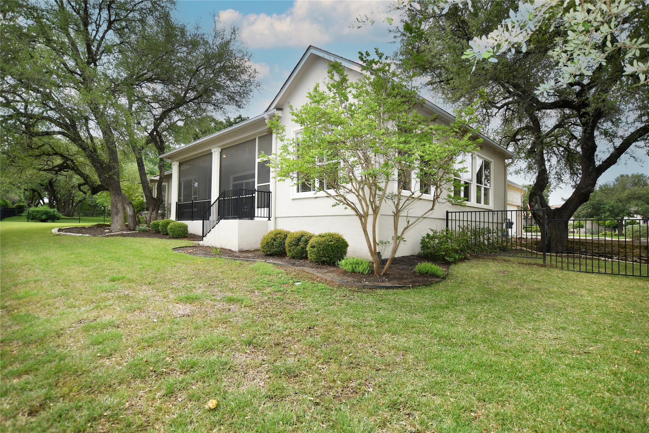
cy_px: 216
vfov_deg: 70.4
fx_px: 306
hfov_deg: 93.3
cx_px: 324
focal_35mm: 17
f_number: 5
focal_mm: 11.5
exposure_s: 1/640
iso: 200
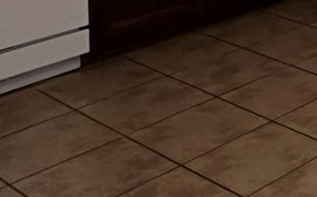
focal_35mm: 85
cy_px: -189
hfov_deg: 17.7
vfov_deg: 13.3
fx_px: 734
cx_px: 624
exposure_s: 1/60
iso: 400
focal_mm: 2.22
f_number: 2.2
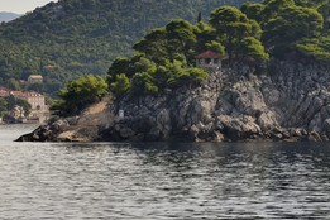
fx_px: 2951
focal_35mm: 322
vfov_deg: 4.3
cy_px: 73
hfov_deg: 6.4
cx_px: 115
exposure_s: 1/500
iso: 200
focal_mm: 200
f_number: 10
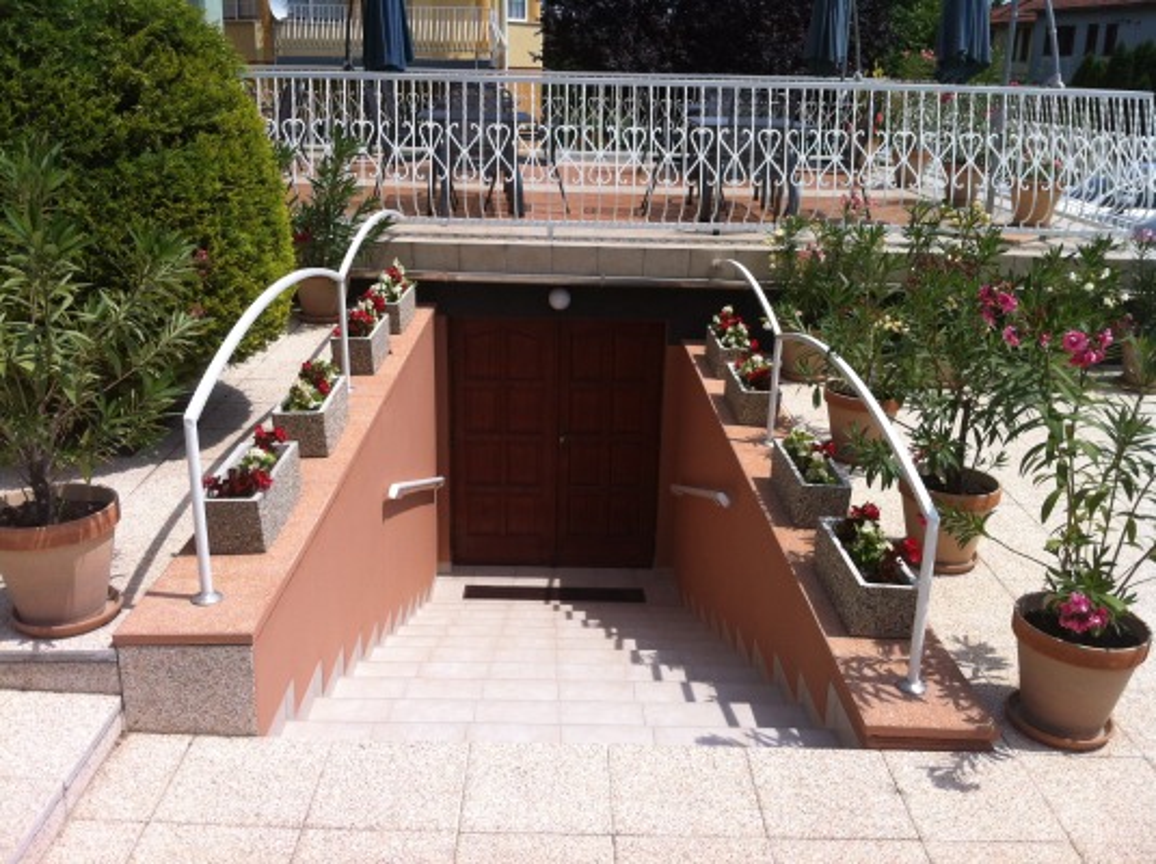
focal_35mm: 35
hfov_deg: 52.7
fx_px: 1168
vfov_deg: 40.6
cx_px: 578
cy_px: 432
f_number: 2.8
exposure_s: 1/1676
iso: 80
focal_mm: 3.85
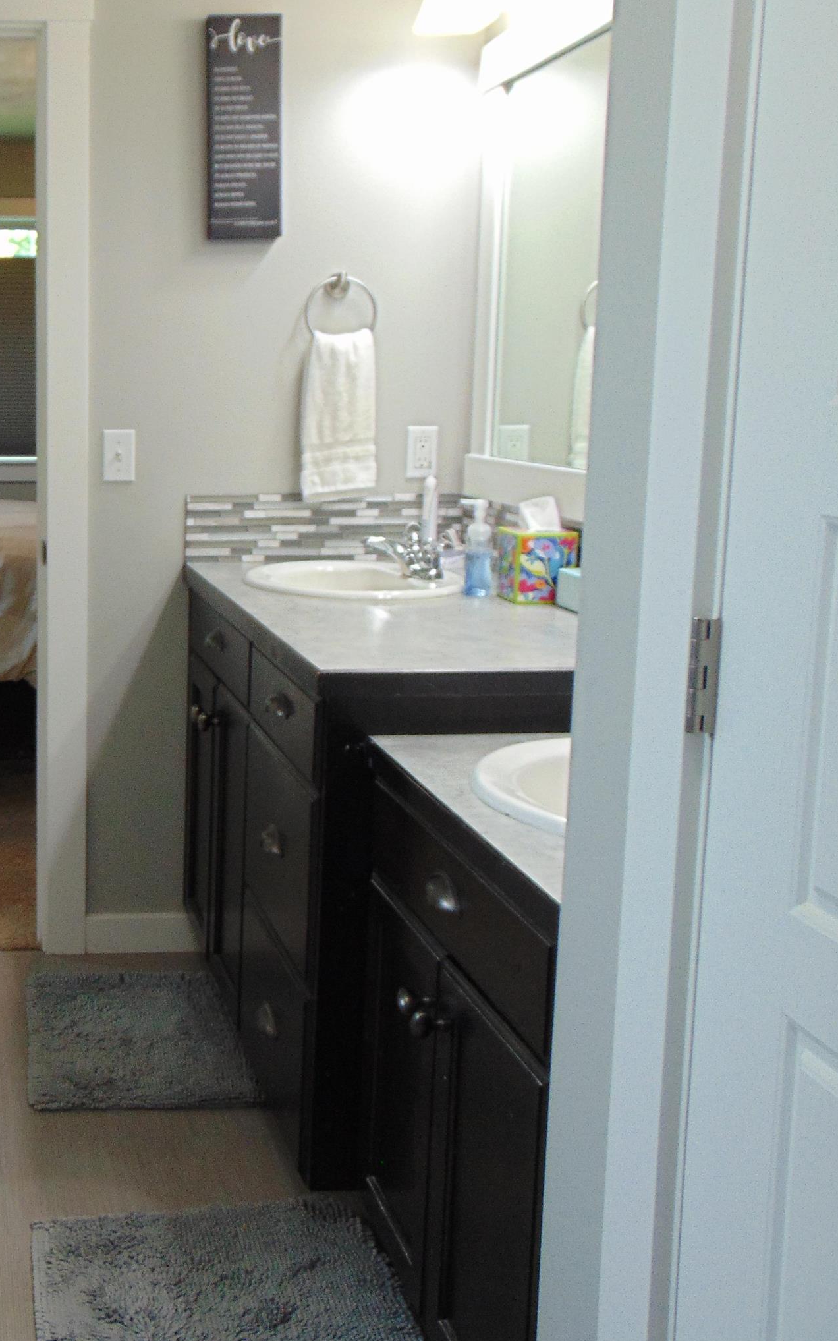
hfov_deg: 29.7
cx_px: -17
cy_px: 631
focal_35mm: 40
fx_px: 1462
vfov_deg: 49.3
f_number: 3
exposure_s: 1/30
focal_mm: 4.5
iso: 100
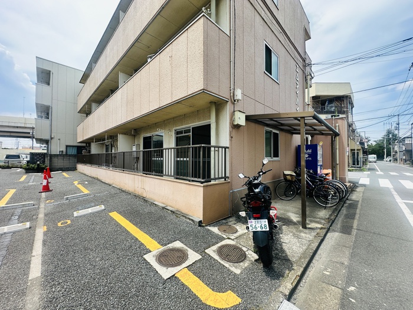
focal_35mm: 14
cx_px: 206
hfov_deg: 102.1
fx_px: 167
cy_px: 155
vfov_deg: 85.7
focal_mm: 2.22
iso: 40
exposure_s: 1/593
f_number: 2.2
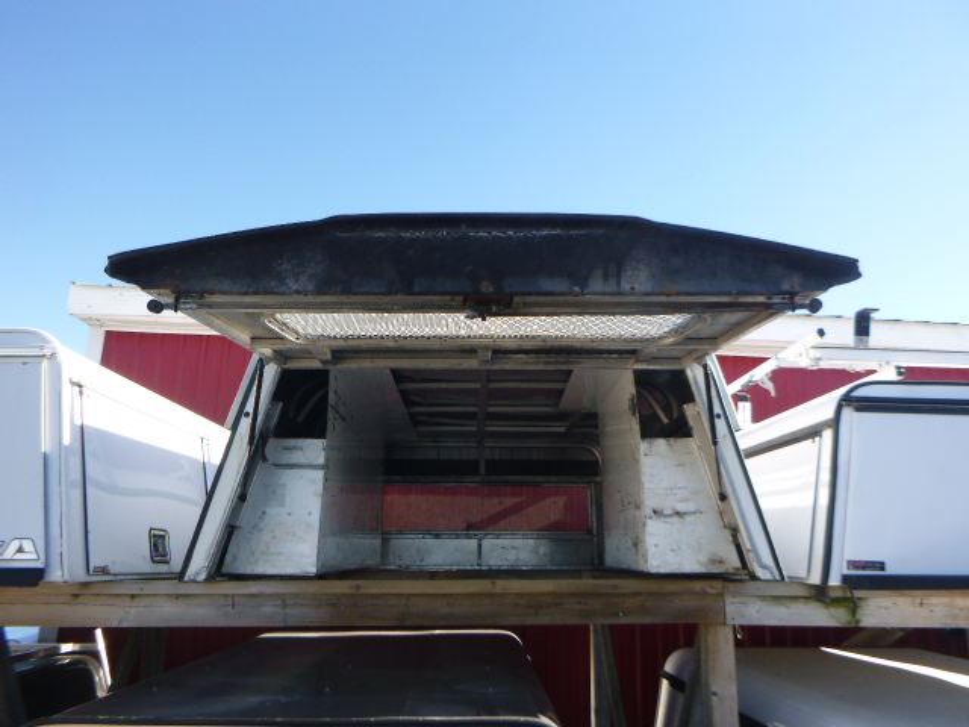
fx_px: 700
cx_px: 484
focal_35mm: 25
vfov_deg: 54.9
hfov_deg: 69.4
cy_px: 364
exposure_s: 1/160
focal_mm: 4.5
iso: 100
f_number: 3.9
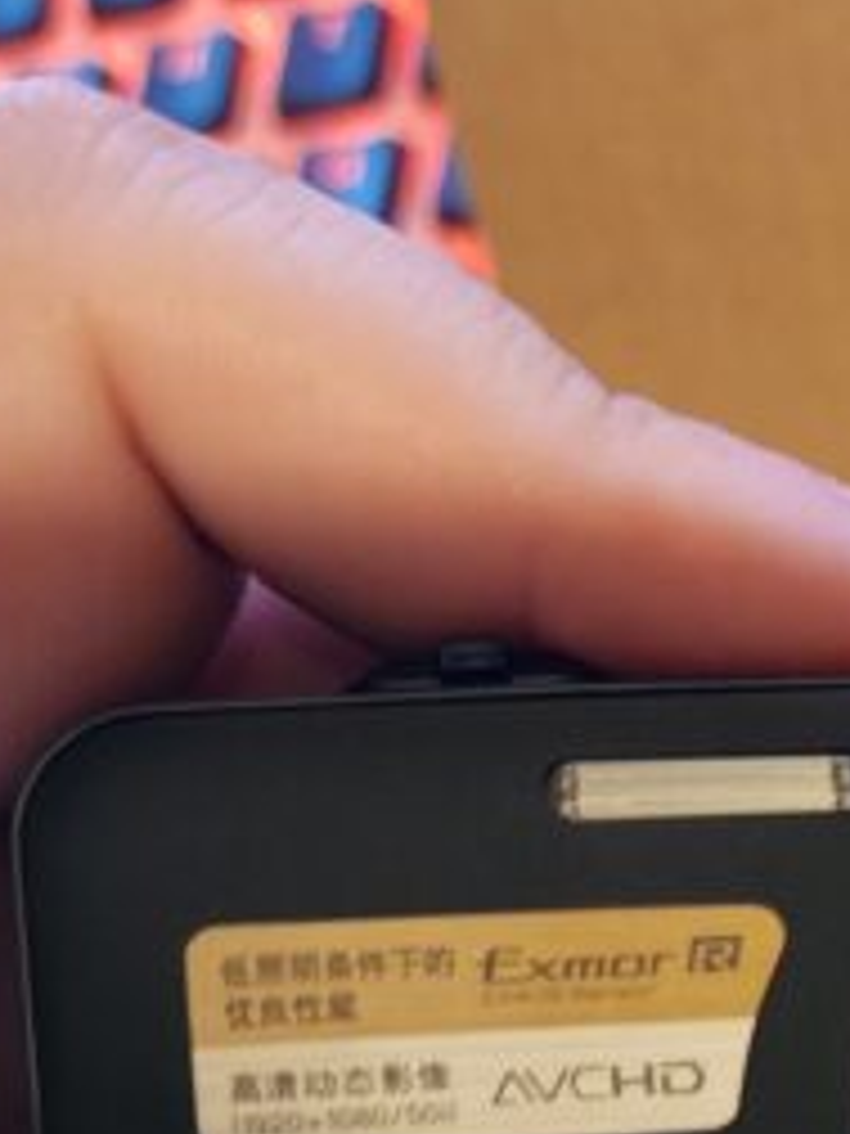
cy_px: 1413
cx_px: 1142
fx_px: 2390
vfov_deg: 23.9
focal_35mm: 73
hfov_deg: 18.6
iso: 640
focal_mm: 6.4
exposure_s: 1/24
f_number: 1.8
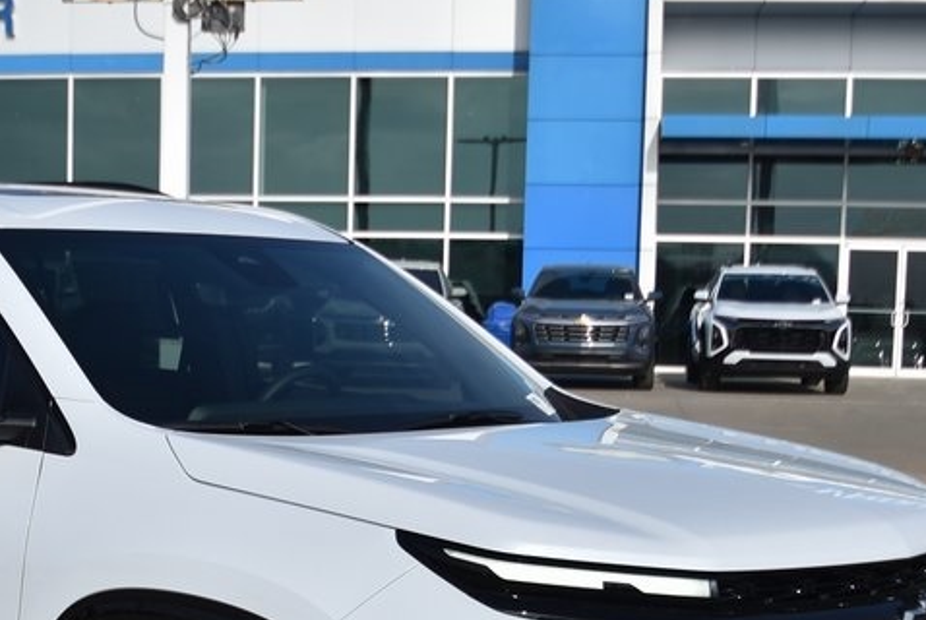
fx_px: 1983
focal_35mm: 77
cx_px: 201
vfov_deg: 17.5
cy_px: 558
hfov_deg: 25.9
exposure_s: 1/1600
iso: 100
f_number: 4.5
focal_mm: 24
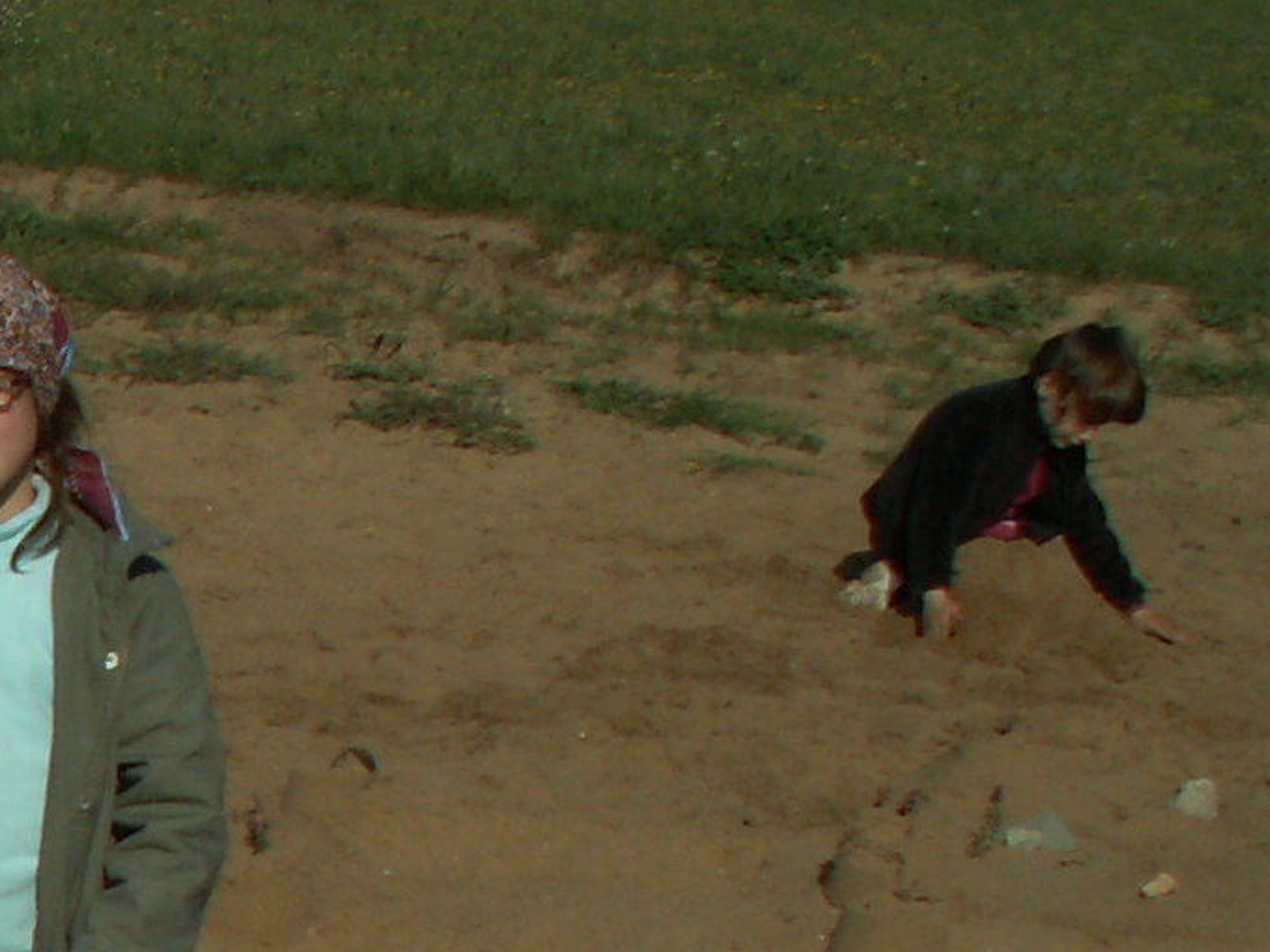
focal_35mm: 132
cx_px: -1081
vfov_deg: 10.7
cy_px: 1551
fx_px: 4842
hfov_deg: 13.3
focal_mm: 5.86
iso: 50
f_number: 5
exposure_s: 1/800
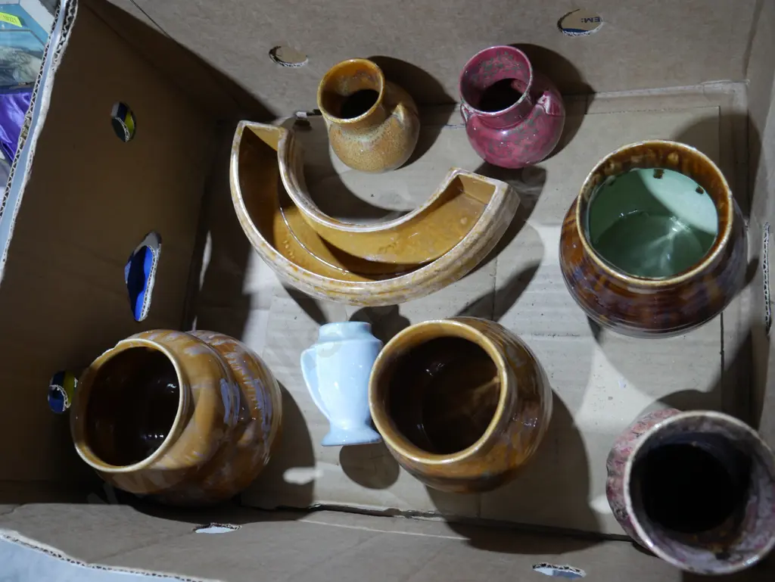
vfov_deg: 44.2
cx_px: 388
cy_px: 291
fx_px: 717
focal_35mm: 32
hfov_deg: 56.8
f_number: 3.6
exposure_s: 1/60
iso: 400
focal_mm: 16
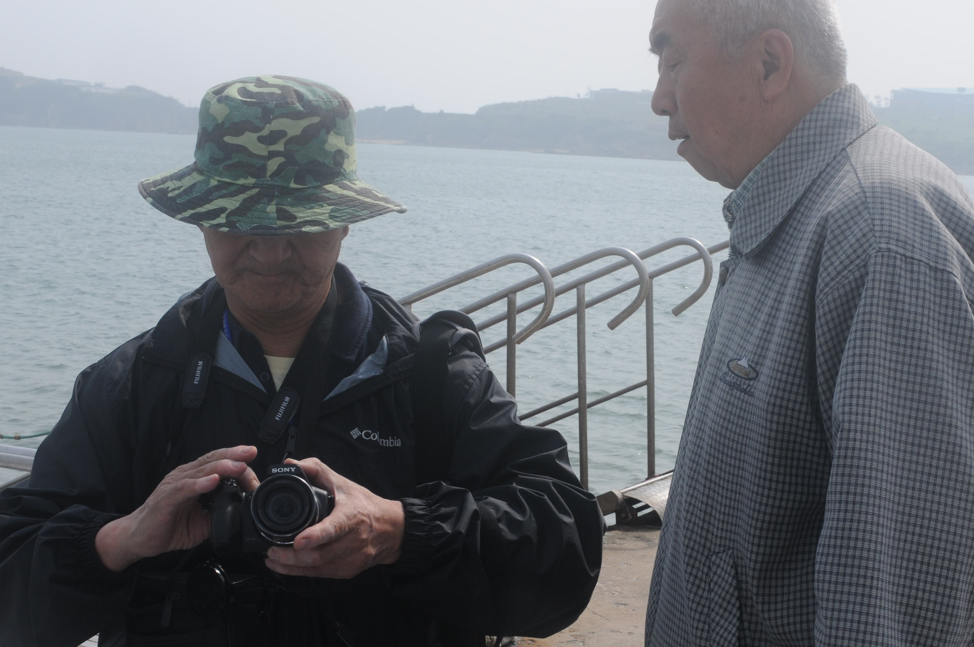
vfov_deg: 21.8
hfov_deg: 32.2
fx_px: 1675
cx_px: 618
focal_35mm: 62
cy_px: 384
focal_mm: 28
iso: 200
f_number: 10
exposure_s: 1/400
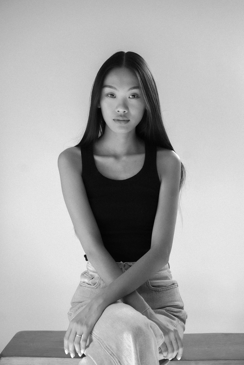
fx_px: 558
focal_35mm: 55
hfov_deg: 24.7
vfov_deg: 36.2
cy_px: 182
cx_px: 122
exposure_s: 1/200
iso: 200
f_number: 4
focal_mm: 55
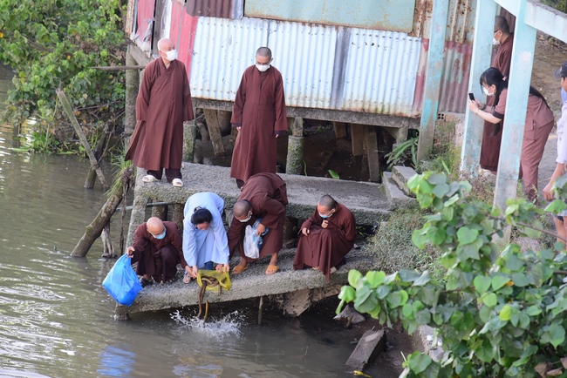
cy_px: 189
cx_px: 284
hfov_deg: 17.1
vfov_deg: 11.4
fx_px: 1891
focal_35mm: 120
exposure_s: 1/200
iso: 1000
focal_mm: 120
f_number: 5
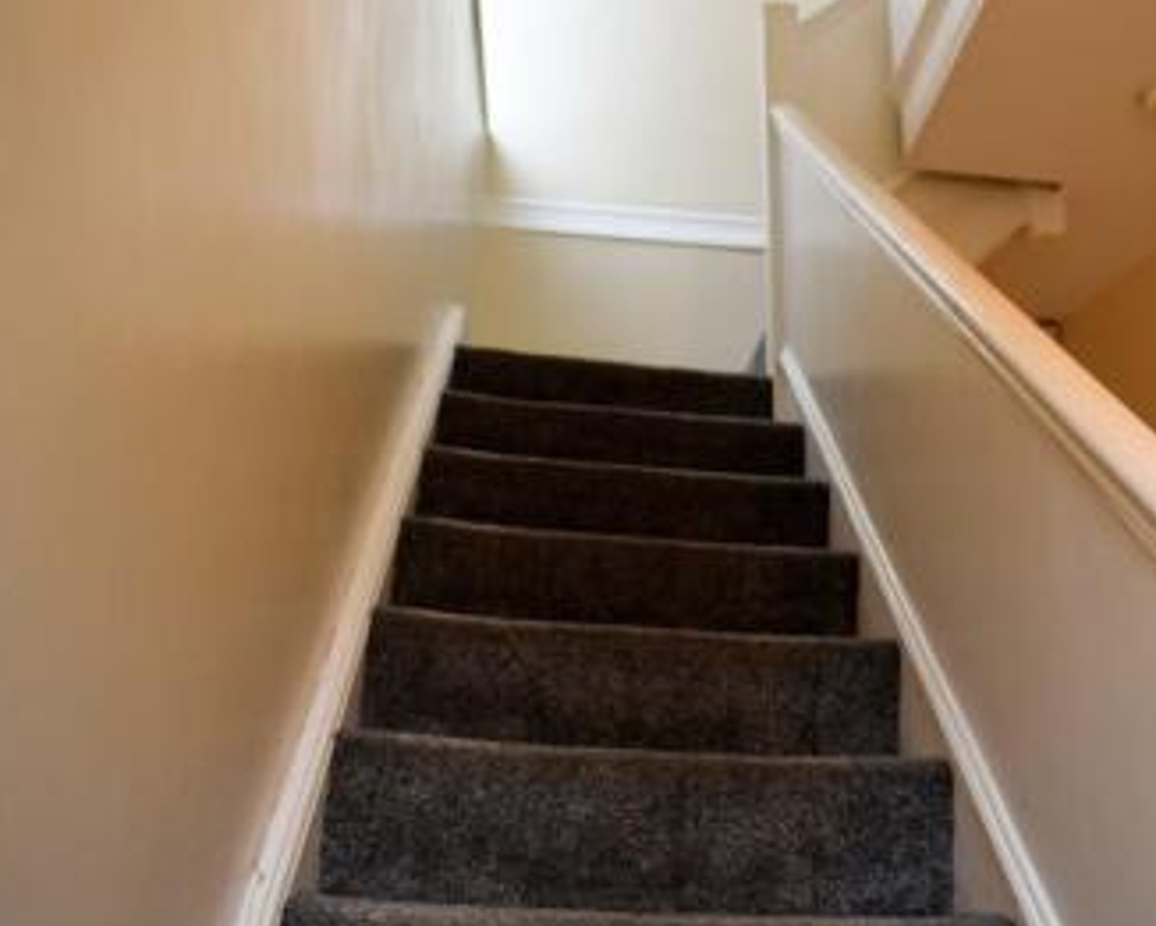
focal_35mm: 37
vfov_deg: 40.0
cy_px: 392
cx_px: 748
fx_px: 1266
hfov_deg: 48.4
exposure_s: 1/80
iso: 400
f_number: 4.5
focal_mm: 18
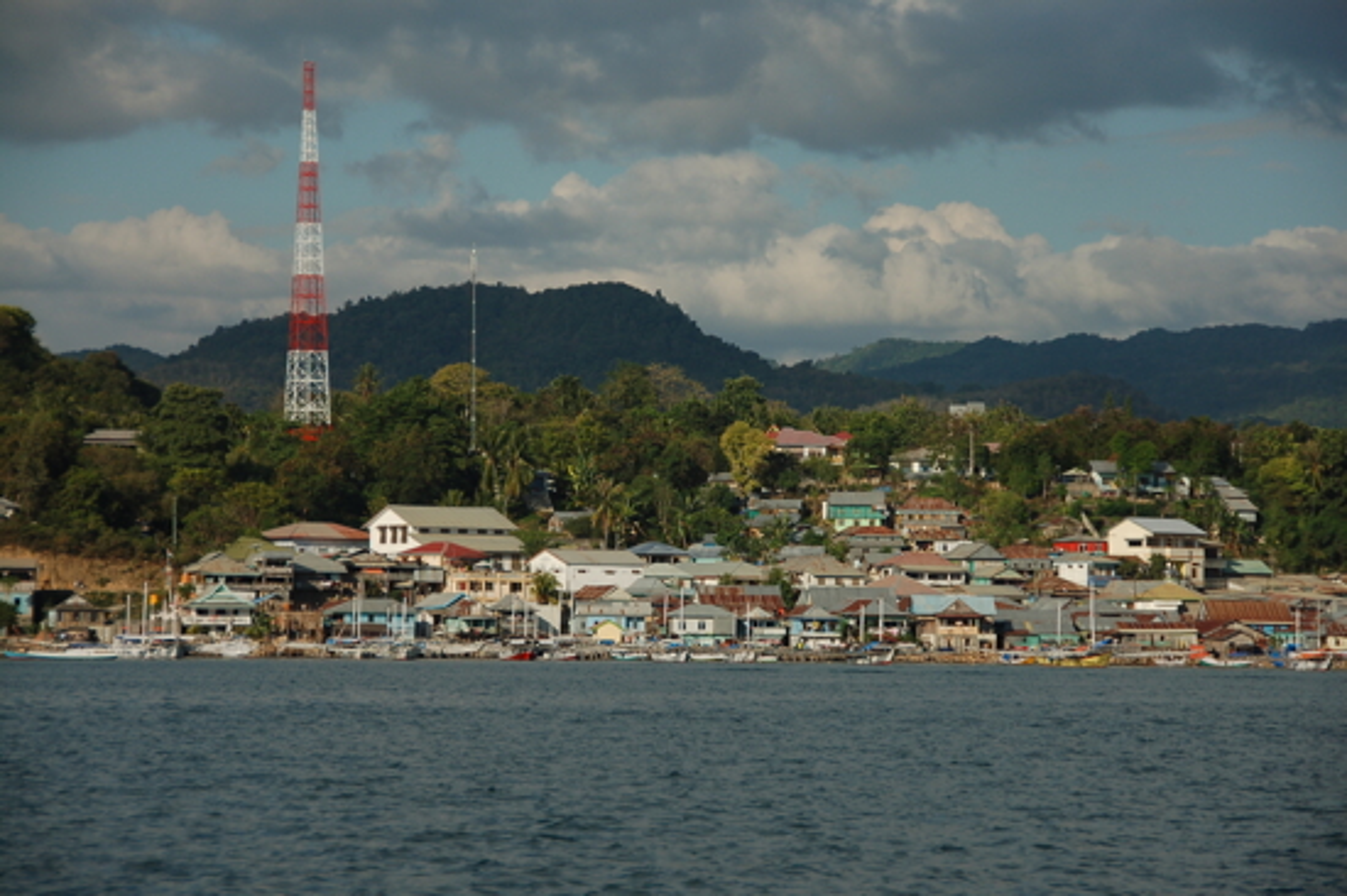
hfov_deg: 14.9
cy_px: 448
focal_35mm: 138
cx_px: 674
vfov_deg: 9.9
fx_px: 5160
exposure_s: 1/1600
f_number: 5.6
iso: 200
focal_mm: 92
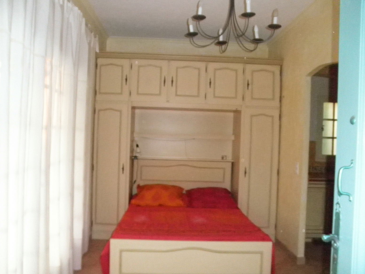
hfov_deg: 61.6
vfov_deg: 48.2
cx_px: 177
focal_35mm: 29
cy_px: 138
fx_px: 306
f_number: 8.5
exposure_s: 1/30
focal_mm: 5
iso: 1600
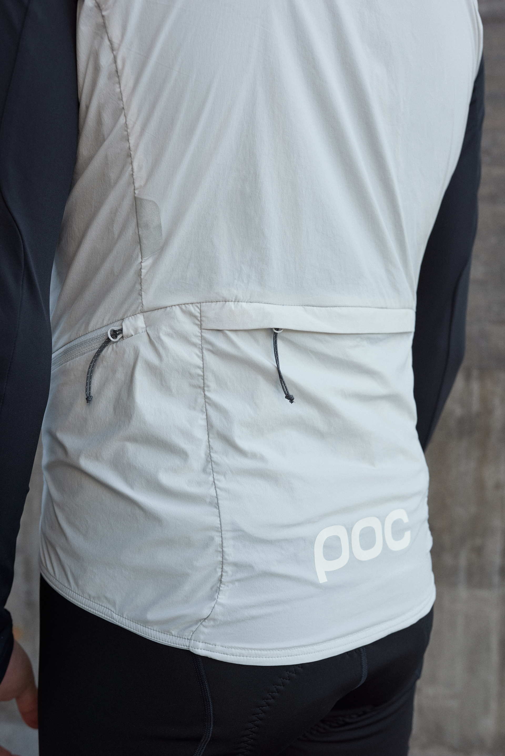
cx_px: 252
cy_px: 378
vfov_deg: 54.4
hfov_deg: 37.9
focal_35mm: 35
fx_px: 736
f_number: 5.6
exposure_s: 1/200
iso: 320
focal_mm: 35
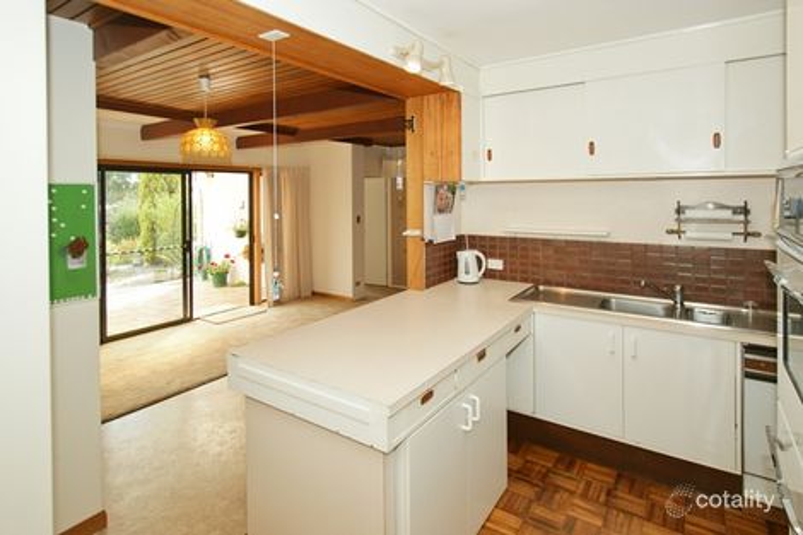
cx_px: 402
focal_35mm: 18
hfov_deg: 90.0
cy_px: 268
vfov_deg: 67.3
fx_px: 401
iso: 200
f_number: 4.5
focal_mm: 12
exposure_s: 1/60
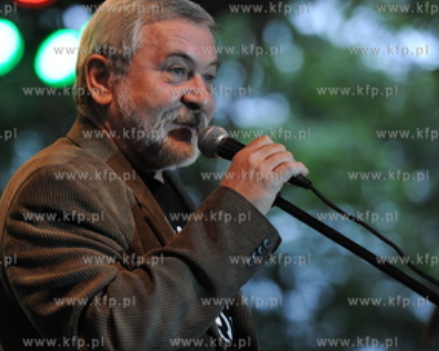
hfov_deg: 8.9
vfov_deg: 7.1
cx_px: 177
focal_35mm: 217
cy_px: 154
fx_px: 2819
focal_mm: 165
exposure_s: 1/200
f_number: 2.8
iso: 3200
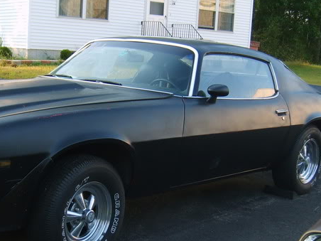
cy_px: 154
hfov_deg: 31.1
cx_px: 130
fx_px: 575
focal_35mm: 62
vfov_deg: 23.6
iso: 50
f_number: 2.8
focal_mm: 5.8
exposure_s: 1/90
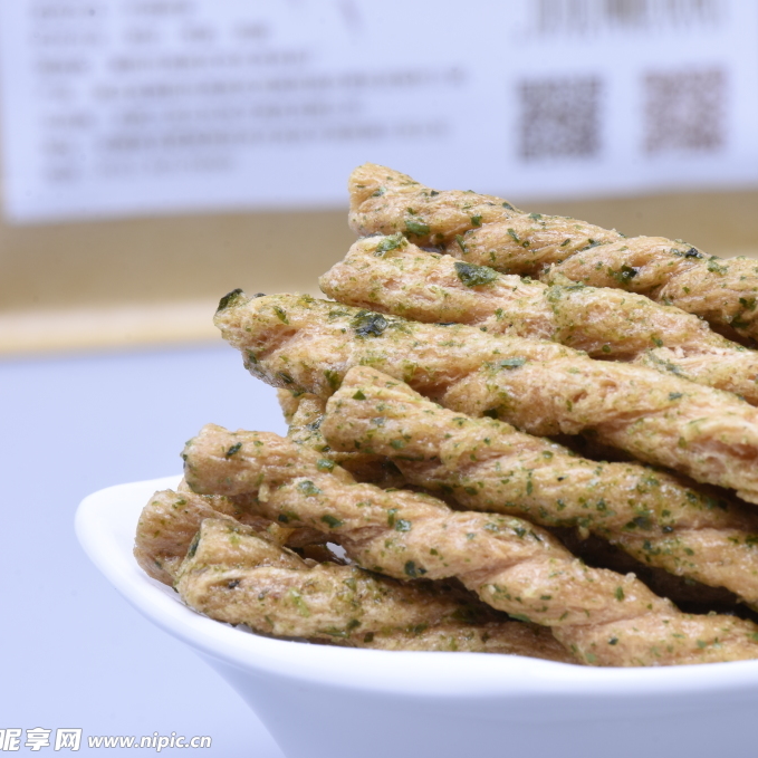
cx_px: 547
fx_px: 6664
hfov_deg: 6.5
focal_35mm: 269
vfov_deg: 6.5
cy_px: 379
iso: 100
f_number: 20
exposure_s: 1/125
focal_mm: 140
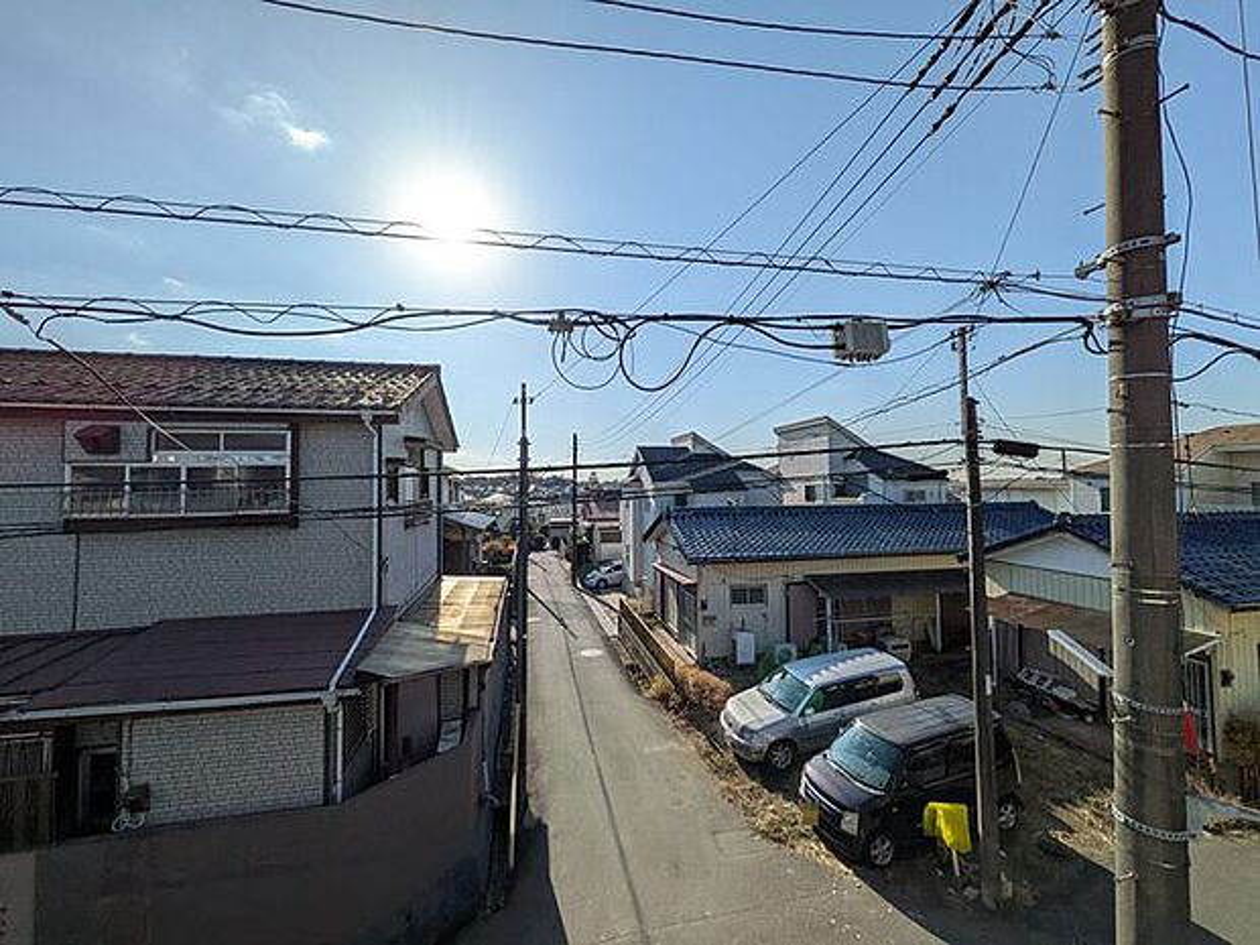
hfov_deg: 102.1
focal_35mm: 14
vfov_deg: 85.7
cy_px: 472
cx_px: 630
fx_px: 510
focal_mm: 1.83
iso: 51
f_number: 2.2
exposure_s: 1/4808
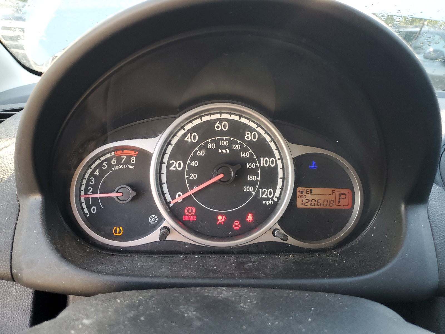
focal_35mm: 26
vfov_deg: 53.1
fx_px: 334
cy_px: 167
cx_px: 222
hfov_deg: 67.3
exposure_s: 1/120
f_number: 1.5
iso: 91
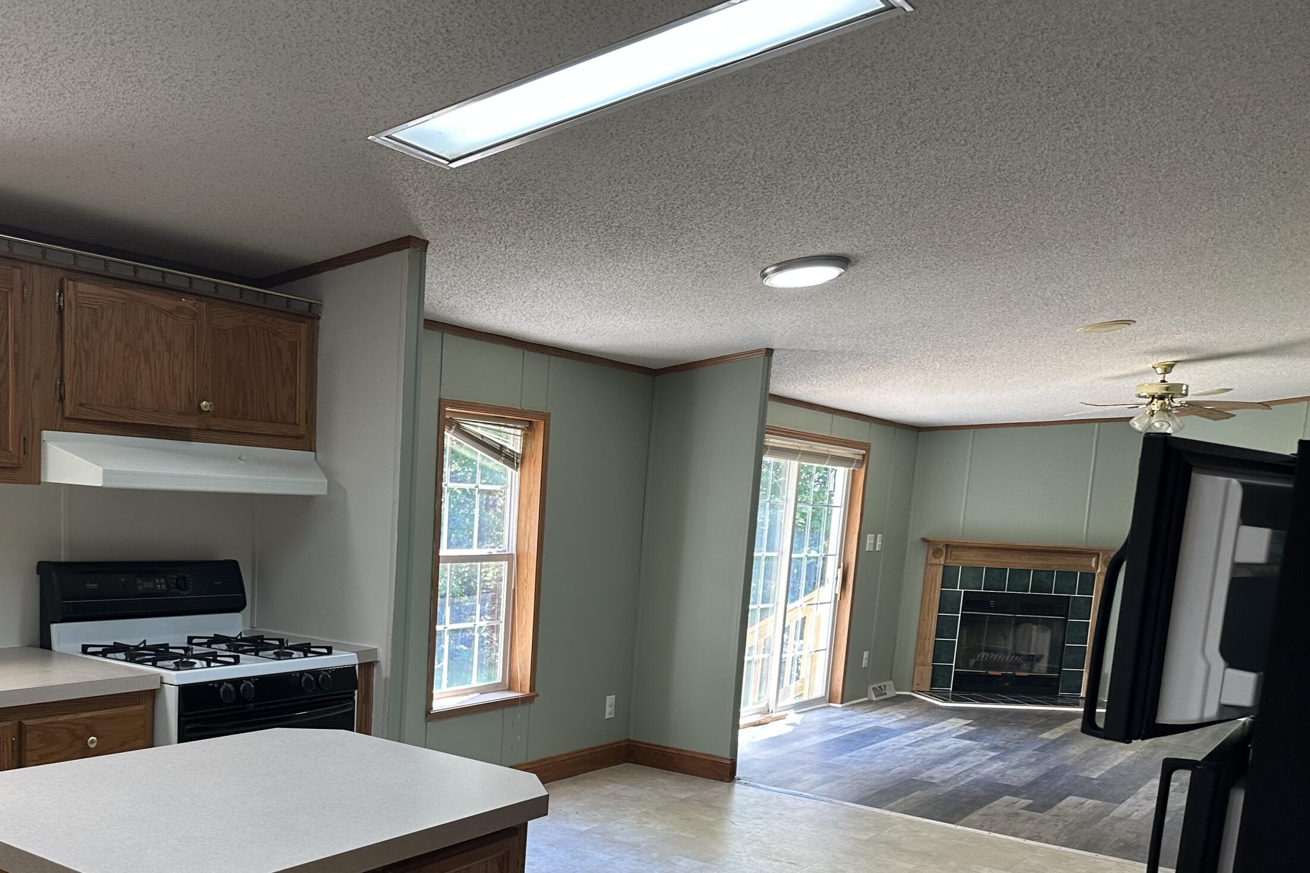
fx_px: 1237
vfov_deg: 37.8
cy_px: 663
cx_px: 478
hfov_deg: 55.1
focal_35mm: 34
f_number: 1.78
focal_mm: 6.86
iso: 160
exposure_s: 1/120
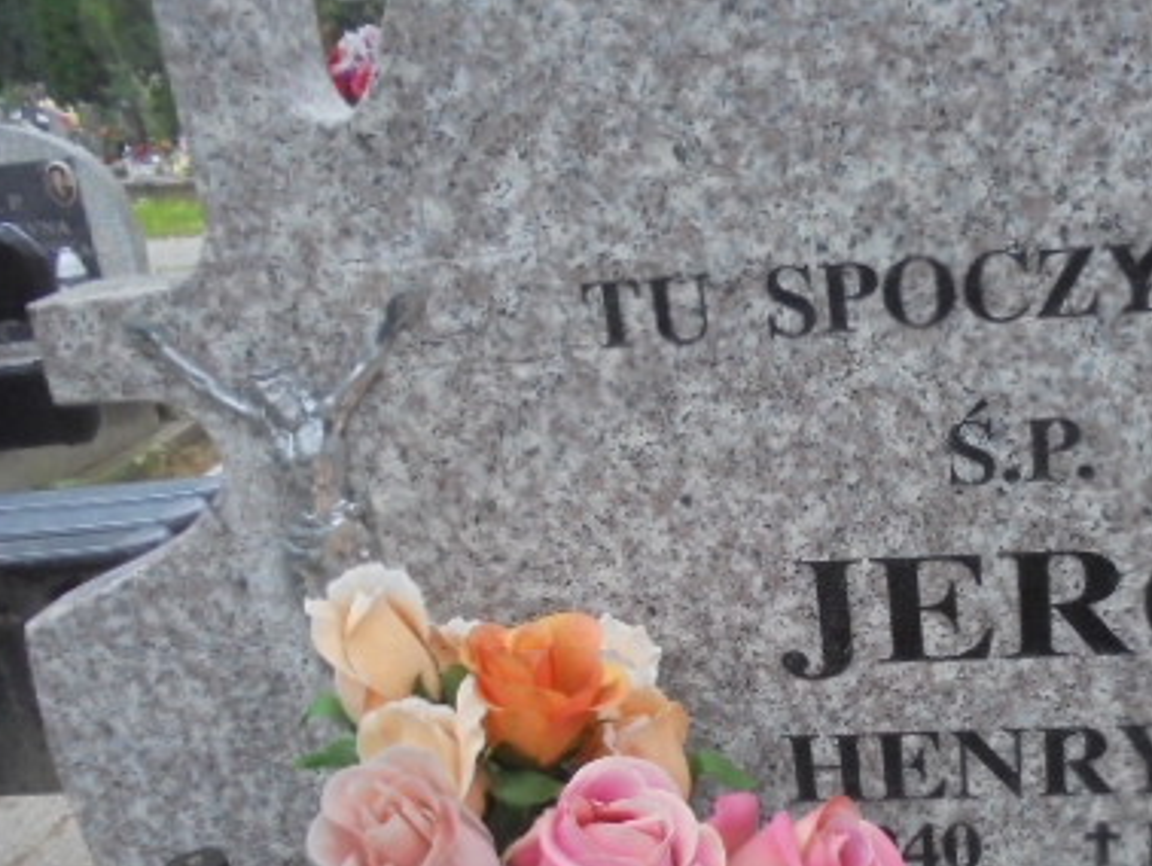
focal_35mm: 44
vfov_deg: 32.3
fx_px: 1465
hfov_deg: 41.9
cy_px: 650
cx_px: 829
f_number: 3.5
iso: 400
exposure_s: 1/30
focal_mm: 4.6
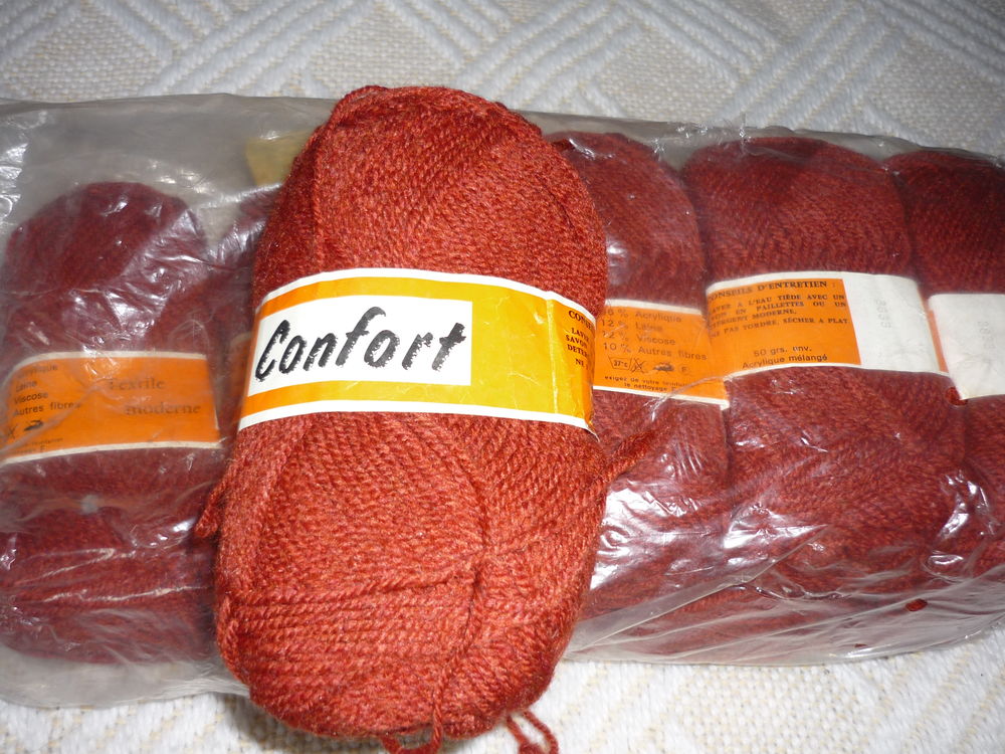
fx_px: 958
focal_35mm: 33
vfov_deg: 42.9
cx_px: 502
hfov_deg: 55.4
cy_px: 377
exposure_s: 1/30
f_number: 2.8
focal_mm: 5.5
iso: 100
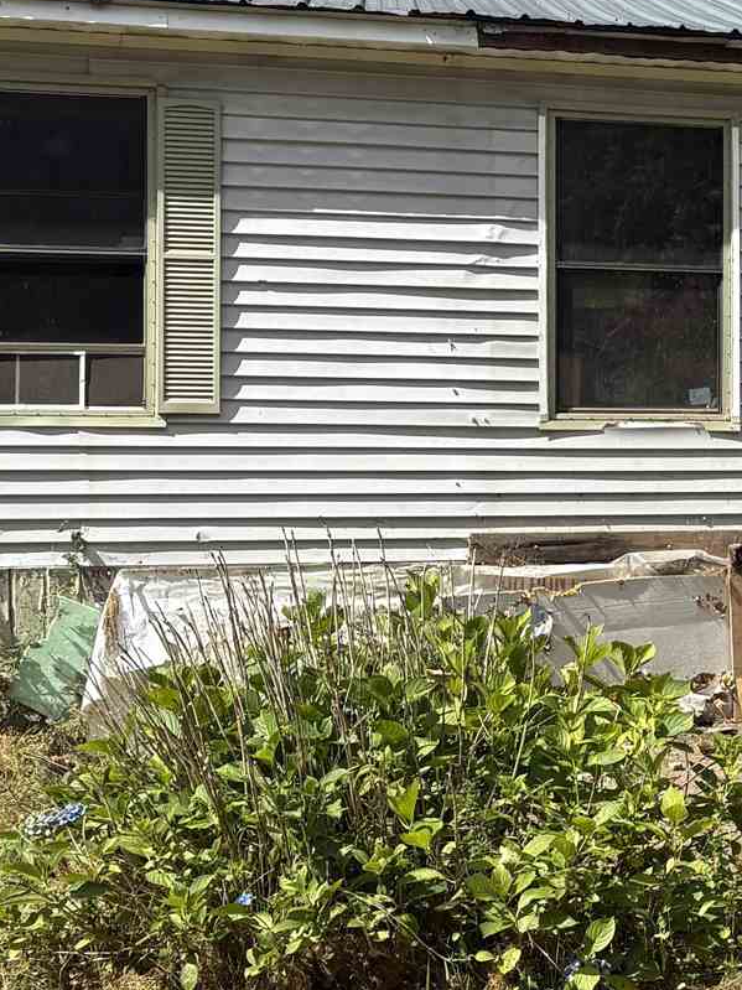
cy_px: 437
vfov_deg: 26.0
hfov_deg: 17.9
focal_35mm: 75
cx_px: 1060
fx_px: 2144
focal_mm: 5.96
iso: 50
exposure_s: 1/2208
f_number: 1.6
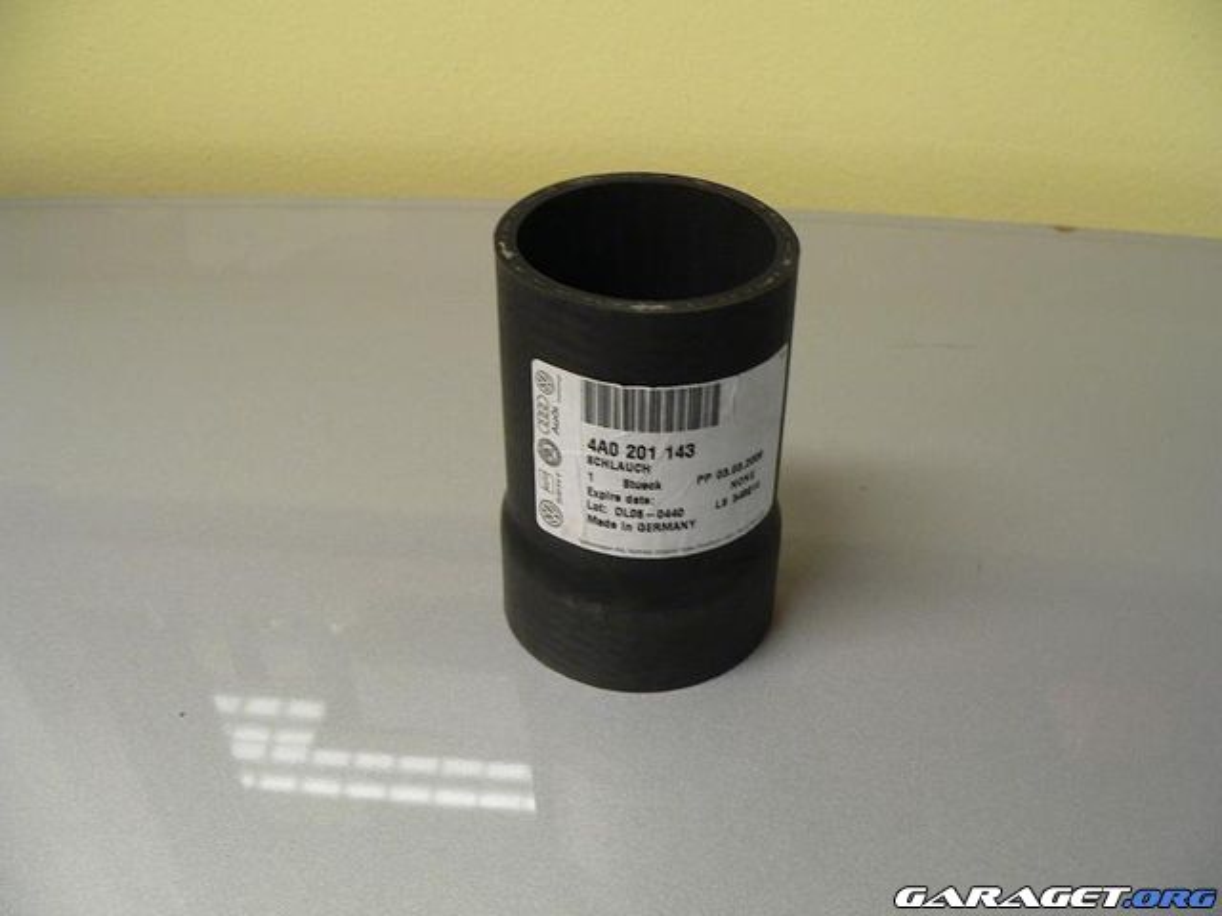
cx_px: 611
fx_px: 1271
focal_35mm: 36
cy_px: 458
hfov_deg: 51.4
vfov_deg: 39.7
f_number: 2.8
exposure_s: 1/25
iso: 200
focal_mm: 6
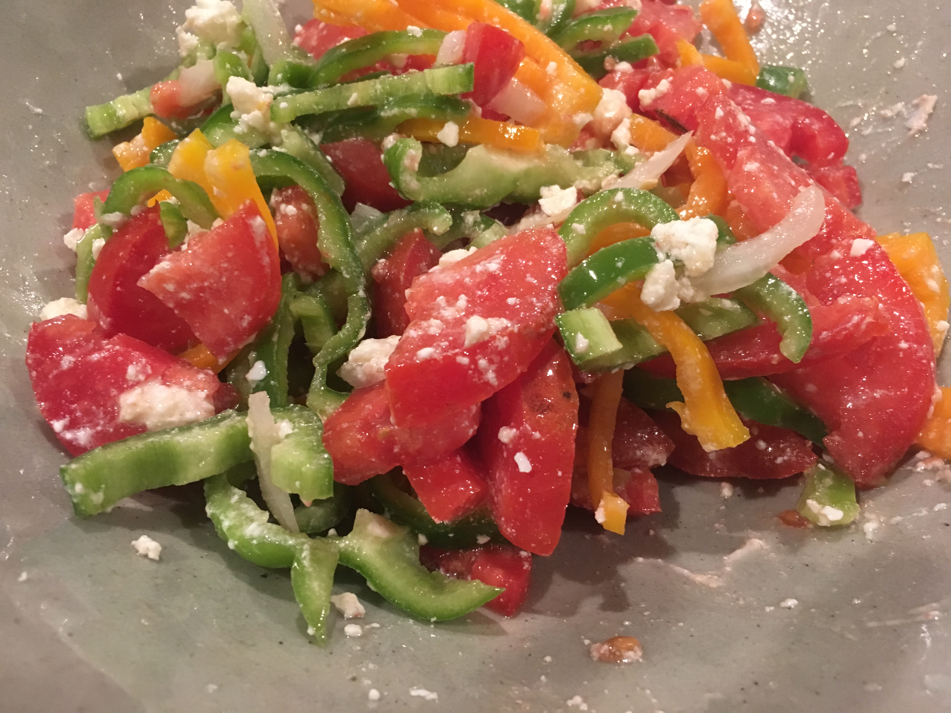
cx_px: 476
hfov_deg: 61.7
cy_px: 356
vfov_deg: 48.2
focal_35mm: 29
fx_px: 797
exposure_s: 1/15
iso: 200
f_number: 2.2
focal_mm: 4.15
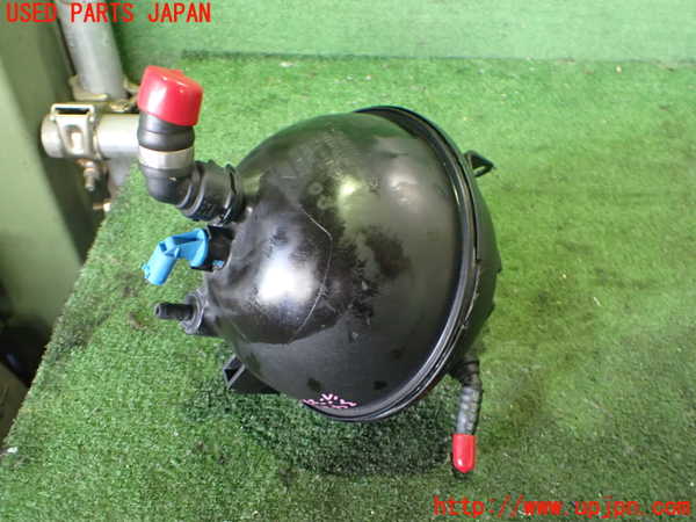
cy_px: 261
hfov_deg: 60.0
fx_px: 603
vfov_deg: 46.8
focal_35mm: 30
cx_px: 348
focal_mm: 5.4
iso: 800
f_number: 2.3
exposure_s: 1/30
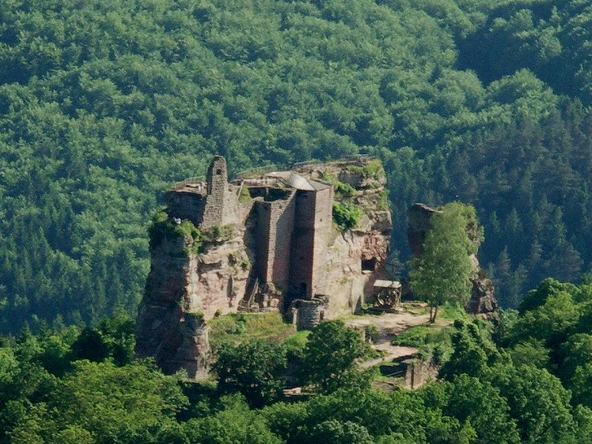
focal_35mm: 275
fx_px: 4702
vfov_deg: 5.4
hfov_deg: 7.2
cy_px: 260
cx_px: 295
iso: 100
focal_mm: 50.8
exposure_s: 1/125
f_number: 5.6
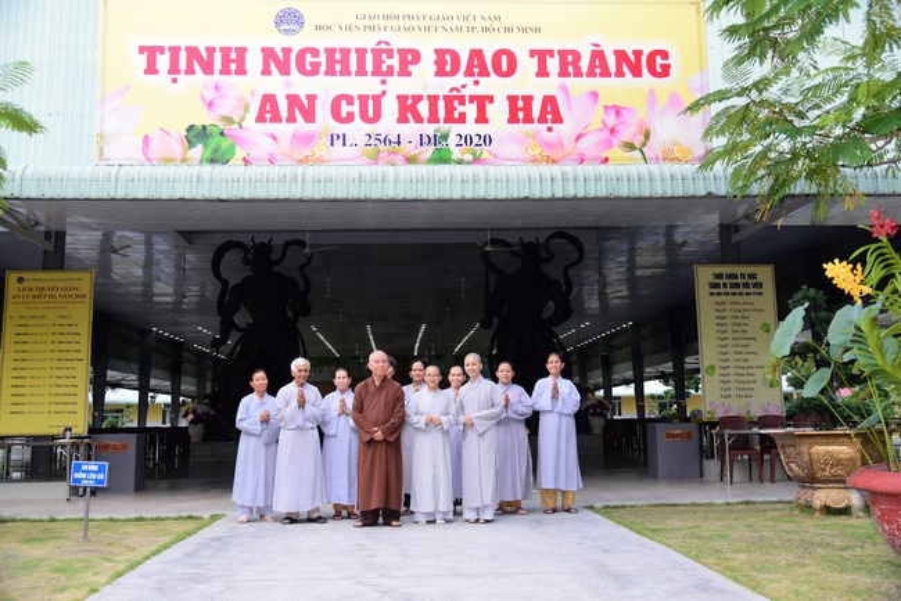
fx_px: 801
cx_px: 450
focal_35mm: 32
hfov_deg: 58.7
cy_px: 300
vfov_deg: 41.2
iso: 320
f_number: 4
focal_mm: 32
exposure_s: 1/80
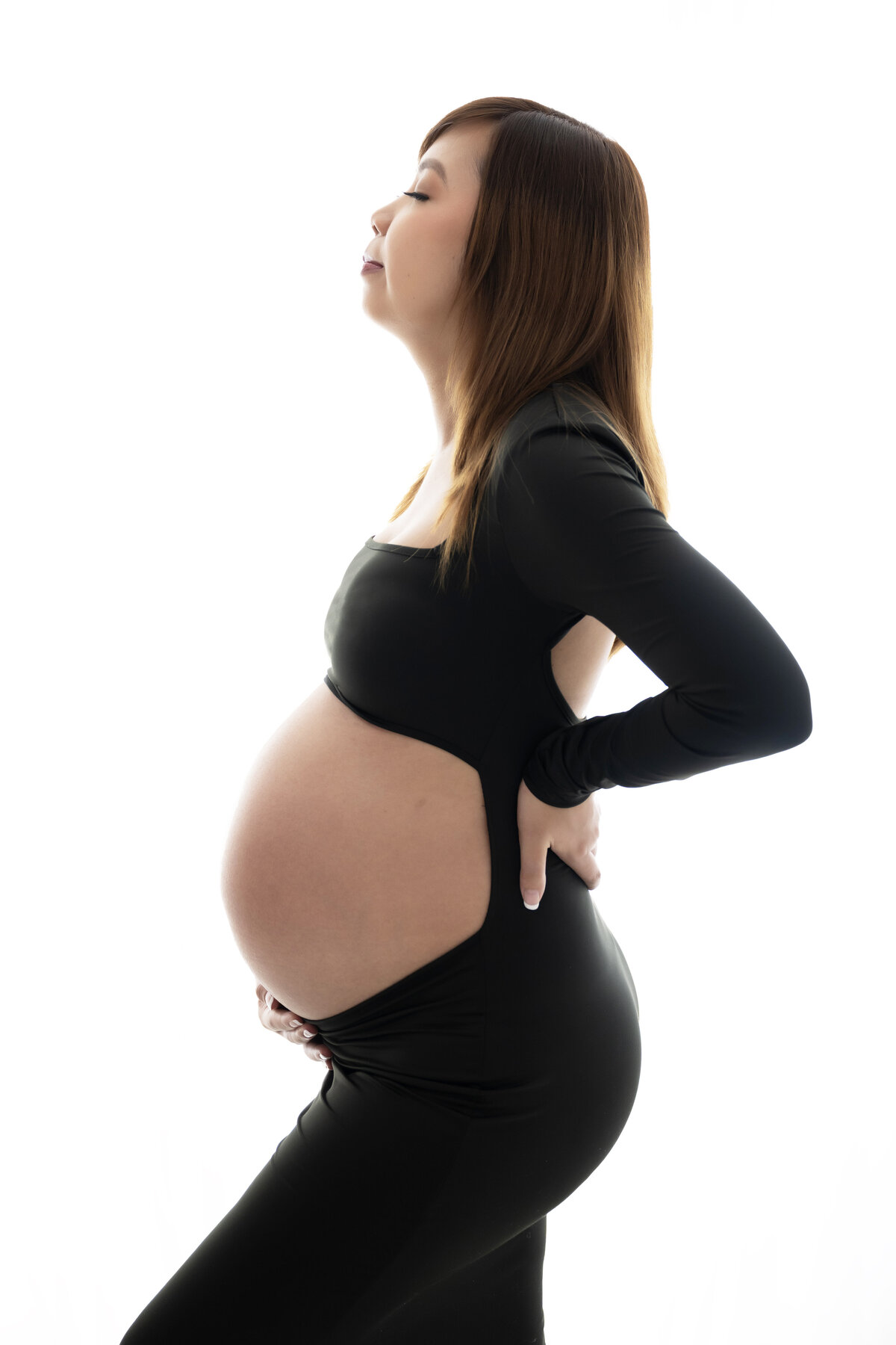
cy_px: 672
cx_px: 448
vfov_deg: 41.9
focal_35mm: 47
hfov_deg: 28.6
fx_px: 1755
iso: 500
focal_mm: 47
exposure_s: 1/200
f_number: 3.5
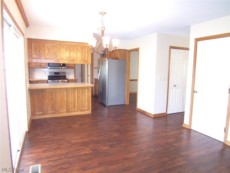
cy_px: 86
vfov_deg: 58.9
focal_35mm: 23
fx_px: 153
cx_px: 115
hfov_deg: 73.9
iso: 200
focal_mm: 3.8
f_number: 2.8
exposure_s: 1/30
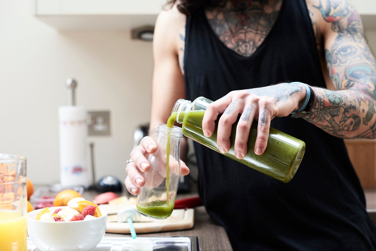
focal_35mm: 50
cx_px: 188
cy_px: 126
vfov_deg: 27.0
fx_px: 522
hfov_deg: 39.6
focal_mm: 50
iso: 640
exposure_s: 1/200
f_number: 4
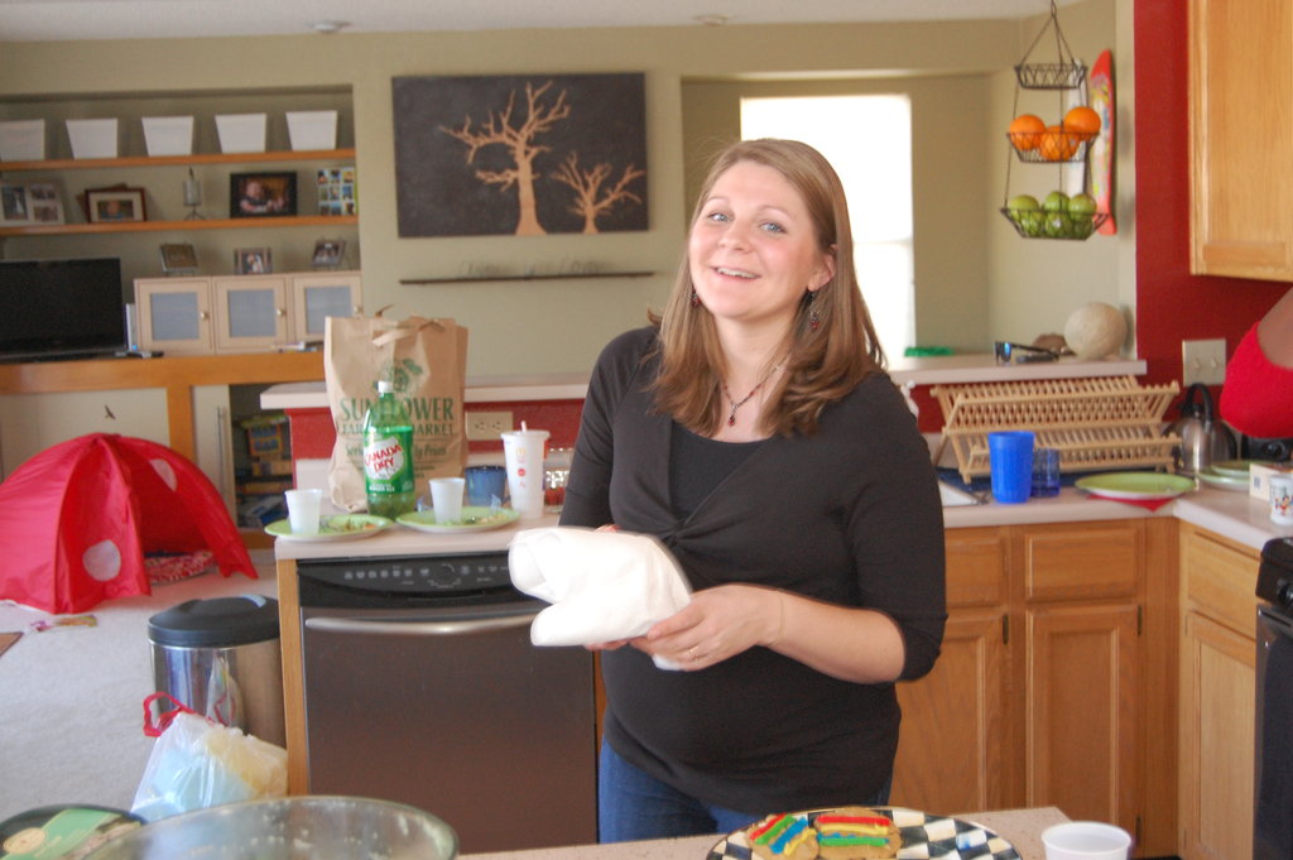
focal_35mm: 48
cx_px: 646
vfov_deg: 28.0
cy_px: 430
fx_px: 1723
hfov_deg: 41.1
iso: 1100
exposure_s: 1/60
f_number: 4.5
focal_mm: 32
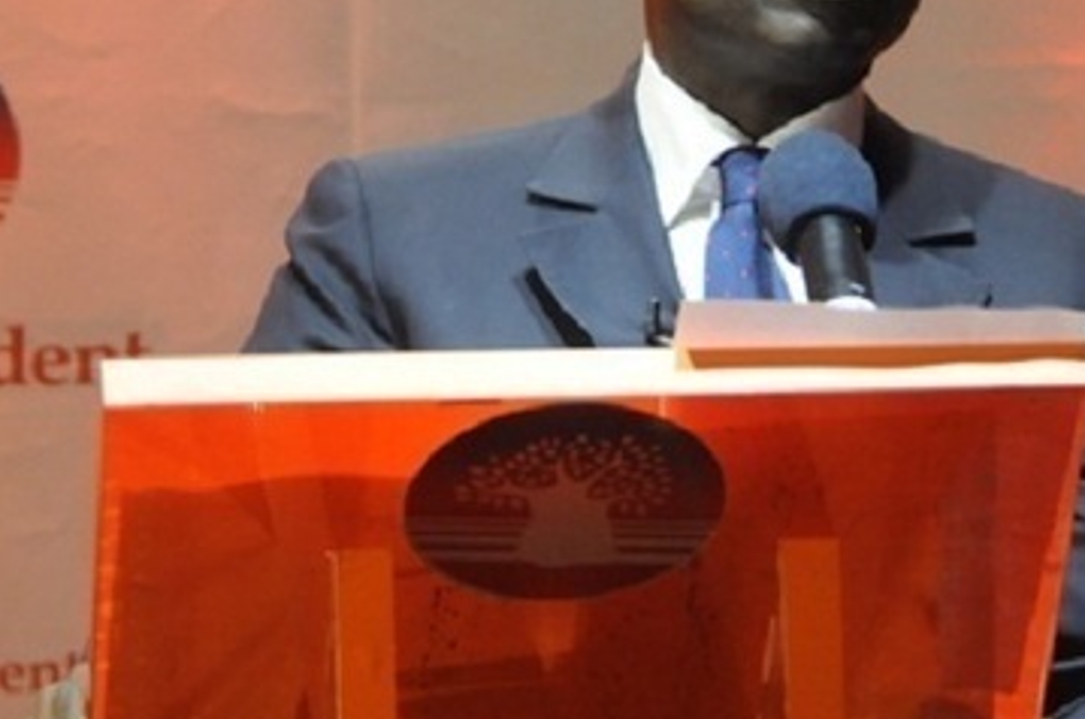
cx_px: 607
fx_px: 10139
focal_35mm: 337
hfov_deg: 6.1
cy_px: 73
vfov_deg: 4.1
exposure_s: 1/30
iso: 1600
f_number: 4.8
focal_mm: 122
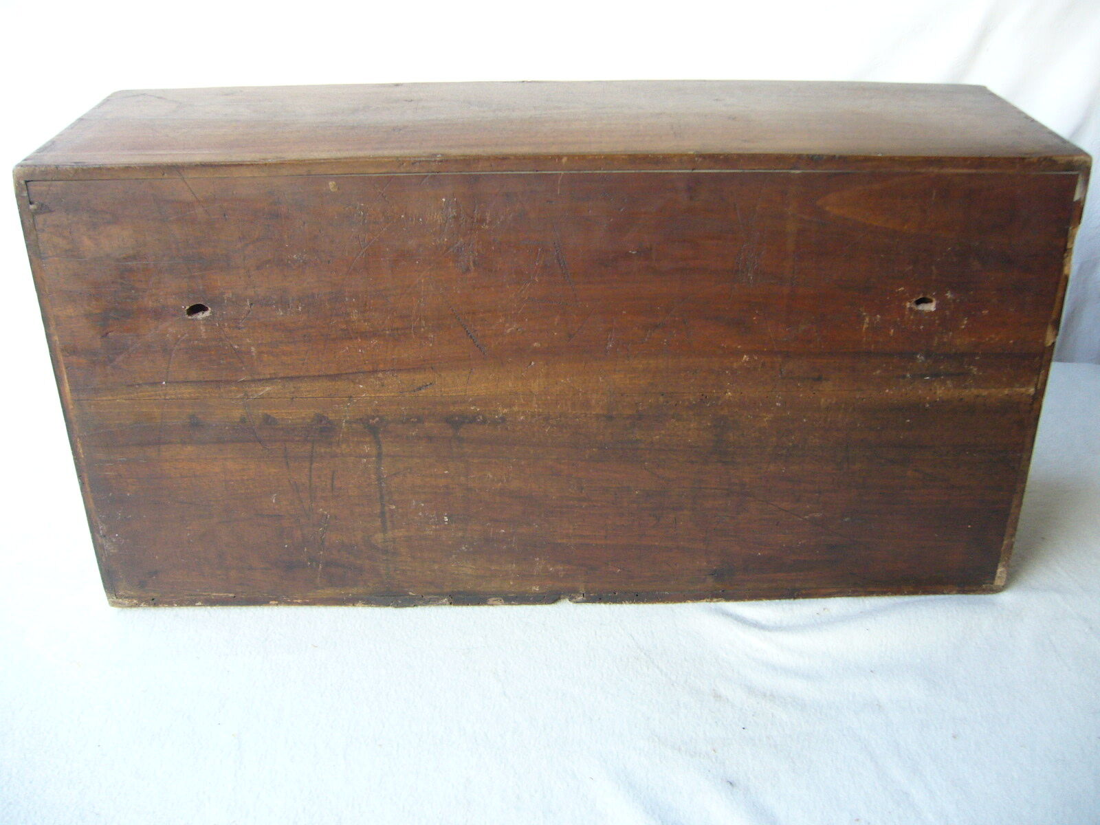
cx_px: 550
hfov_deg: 52.6
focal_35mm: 35
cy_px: 412
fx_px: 1112
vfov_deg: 40.7
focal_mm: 5.8
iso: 160
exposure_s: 1/15
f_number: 2.8
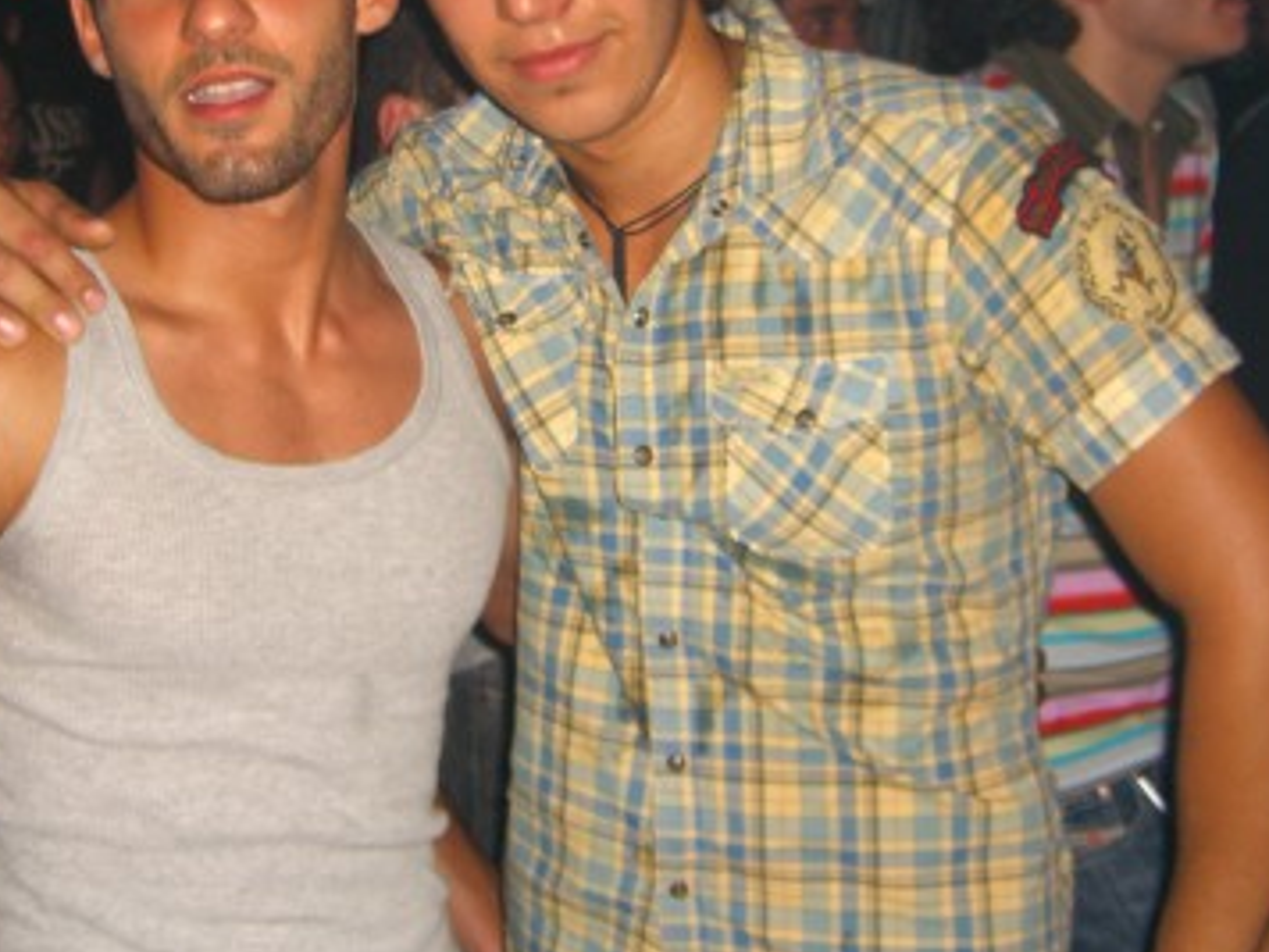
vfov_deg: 22.7
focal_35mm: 64
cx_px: 560
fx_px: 2346
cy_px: 250
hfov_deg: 30.2
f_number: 2.8
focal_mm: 7.9
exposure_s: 1/60
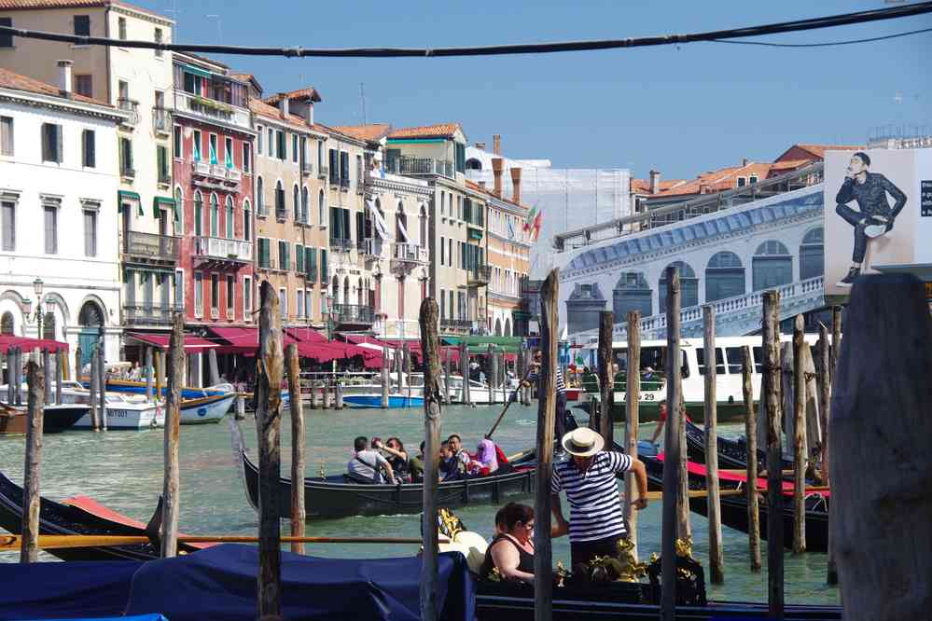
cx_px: 466
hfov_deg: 19.5
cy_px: 310
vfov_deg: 13.0
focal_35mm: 105
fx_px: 2718
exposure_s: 1/100
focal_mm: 70
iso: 200
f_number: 10
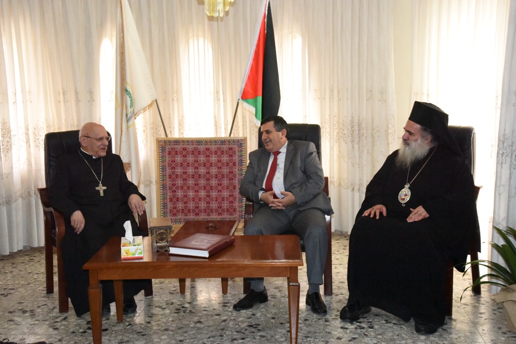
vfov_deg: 28.1
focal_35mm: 48
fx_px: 688
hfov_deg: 41.1
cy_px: 172
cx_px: 258
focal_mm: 48
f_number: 13
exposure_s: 1/250
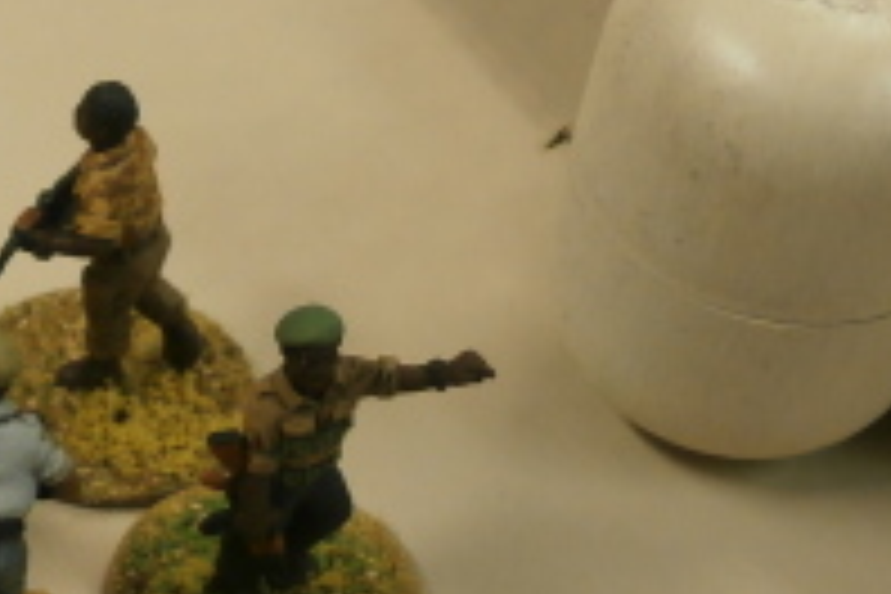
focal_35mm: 132
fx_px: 3267
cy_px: 315
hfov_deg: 15.4
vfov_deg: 10.4
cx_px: 202
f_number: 3.4
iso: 200
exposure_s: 1/40
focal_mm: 8.3
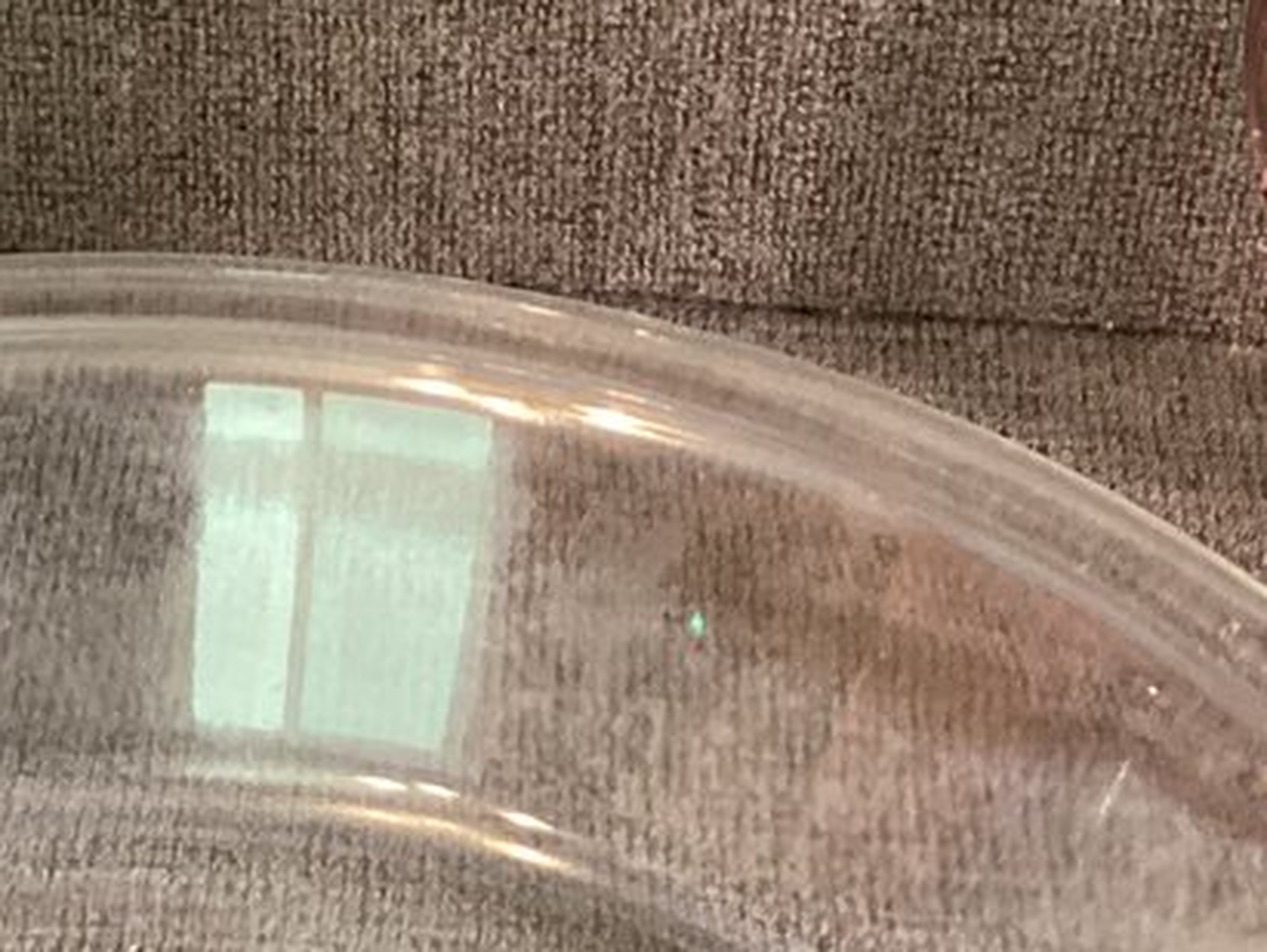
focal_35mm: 114
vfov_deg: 12.7
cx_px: 325
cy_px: 1129
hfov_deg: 17.2
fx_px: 4176
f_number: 2.4
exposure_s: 1/30
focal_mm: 3.3
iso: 400
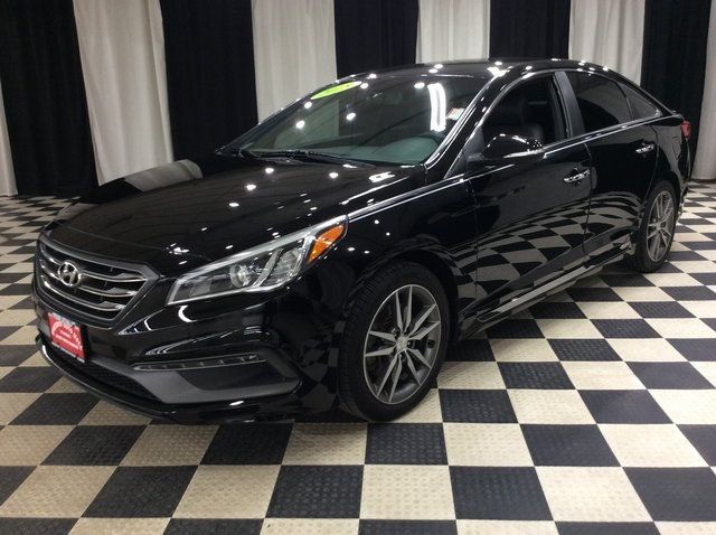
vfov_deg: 44.1
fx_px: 661
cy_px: 268
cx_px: 358
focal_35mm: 32
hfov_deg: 56.9
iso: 64
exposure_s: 1/24
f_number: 2.4
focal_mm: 3.3
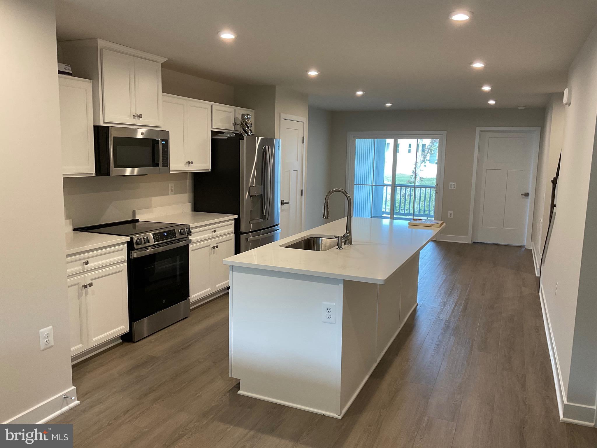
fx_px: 500
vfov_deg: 48.2
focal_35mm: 29
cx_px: 298
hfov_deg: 61.7
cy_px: 224
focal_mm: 3
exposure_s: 1/60
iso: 64
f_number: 1.8
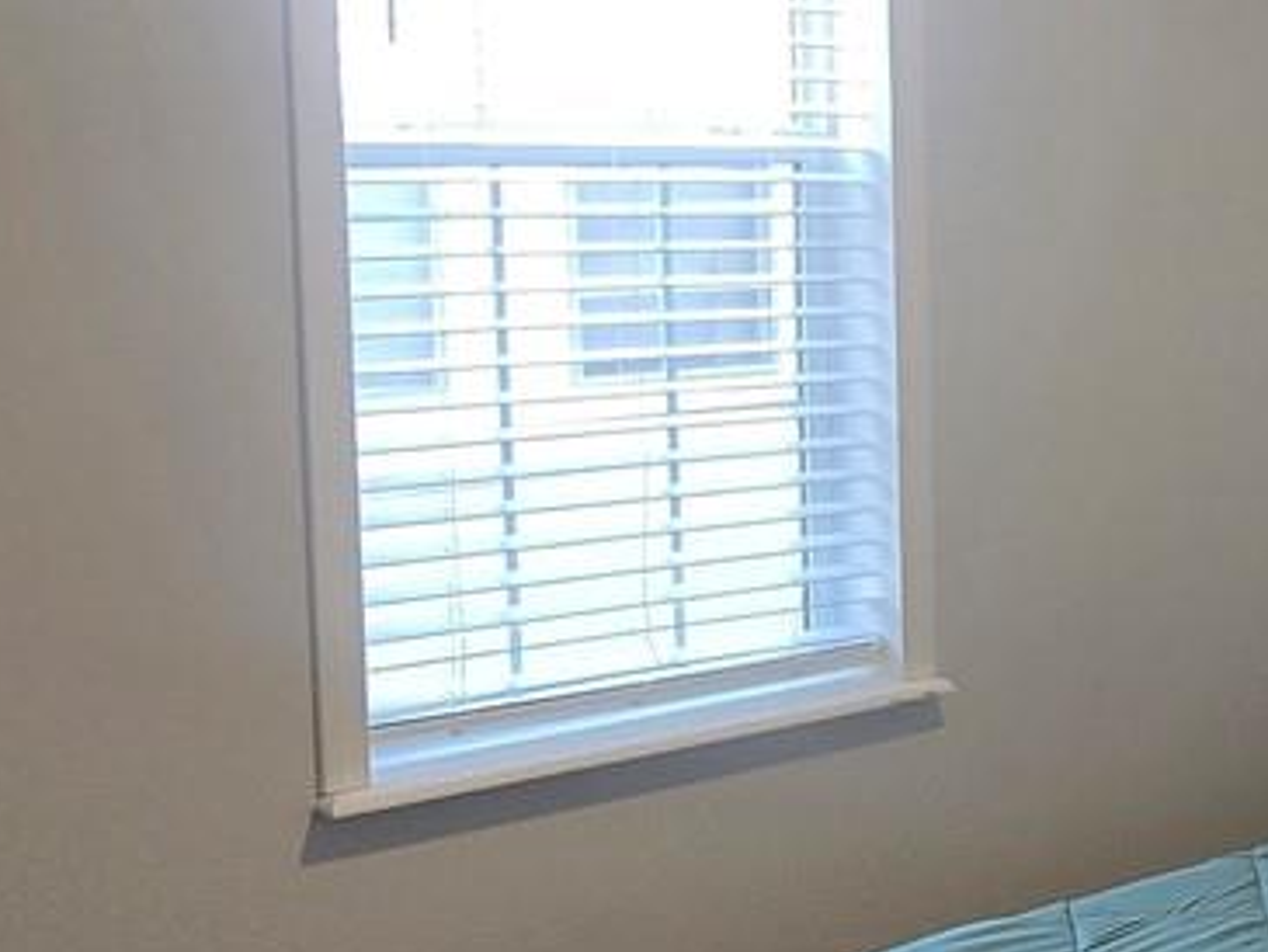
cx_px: 1223
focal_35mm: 57
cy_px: 386
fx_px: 2089
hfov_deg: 31.6
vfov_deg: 25.6
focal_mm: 2.2
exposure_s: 1/60
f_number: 2.2
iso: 80
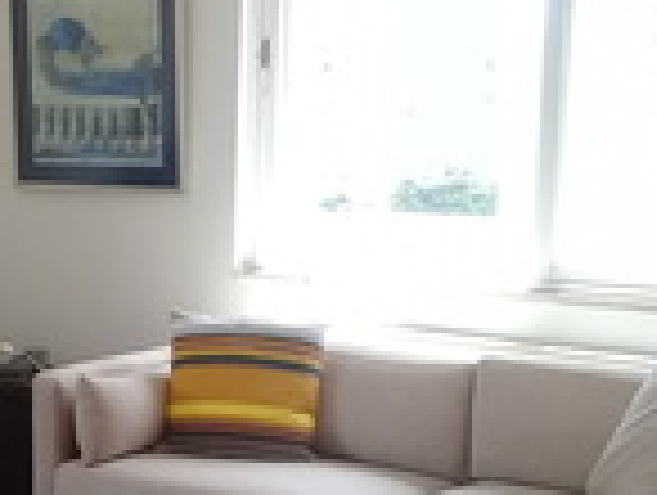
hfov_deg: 20.0
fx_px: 1844
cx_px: 124
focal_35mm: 97
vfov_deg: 15.1
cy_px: 457
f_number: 2.2
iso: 64
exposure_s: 1/100
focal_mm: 3.3
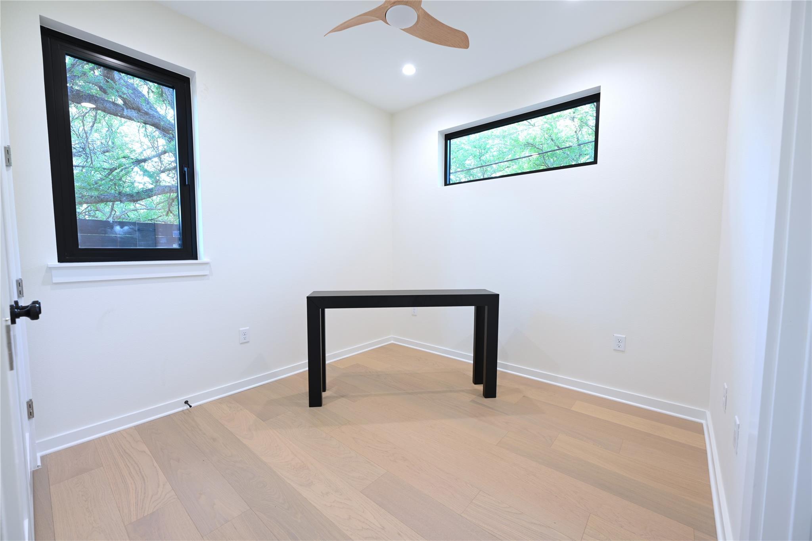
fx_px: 316
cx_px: 406
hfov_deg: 104.3
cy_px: 270
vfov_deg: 81.2
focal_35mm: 14
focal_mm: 14
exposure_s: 1/8
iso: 100
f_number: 5.6
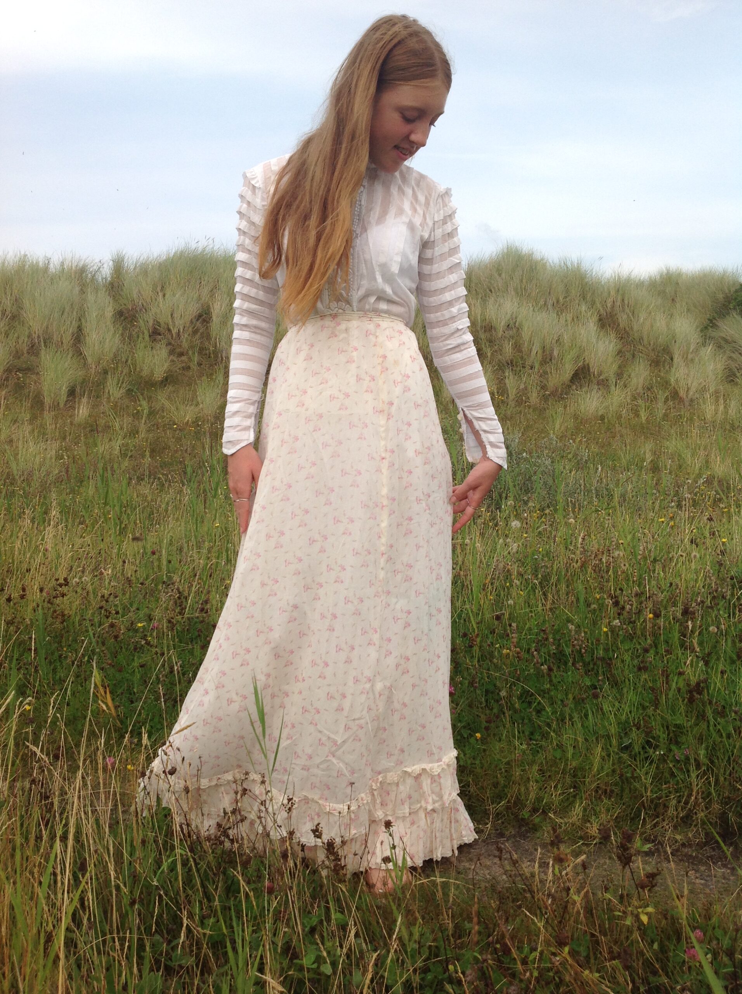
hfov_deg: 40.6
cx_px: 371
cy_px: 497
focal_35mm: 35
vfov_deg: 52.7
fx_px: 1003
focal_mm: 4.28
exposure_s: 1/1513
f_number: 2.4
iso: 50
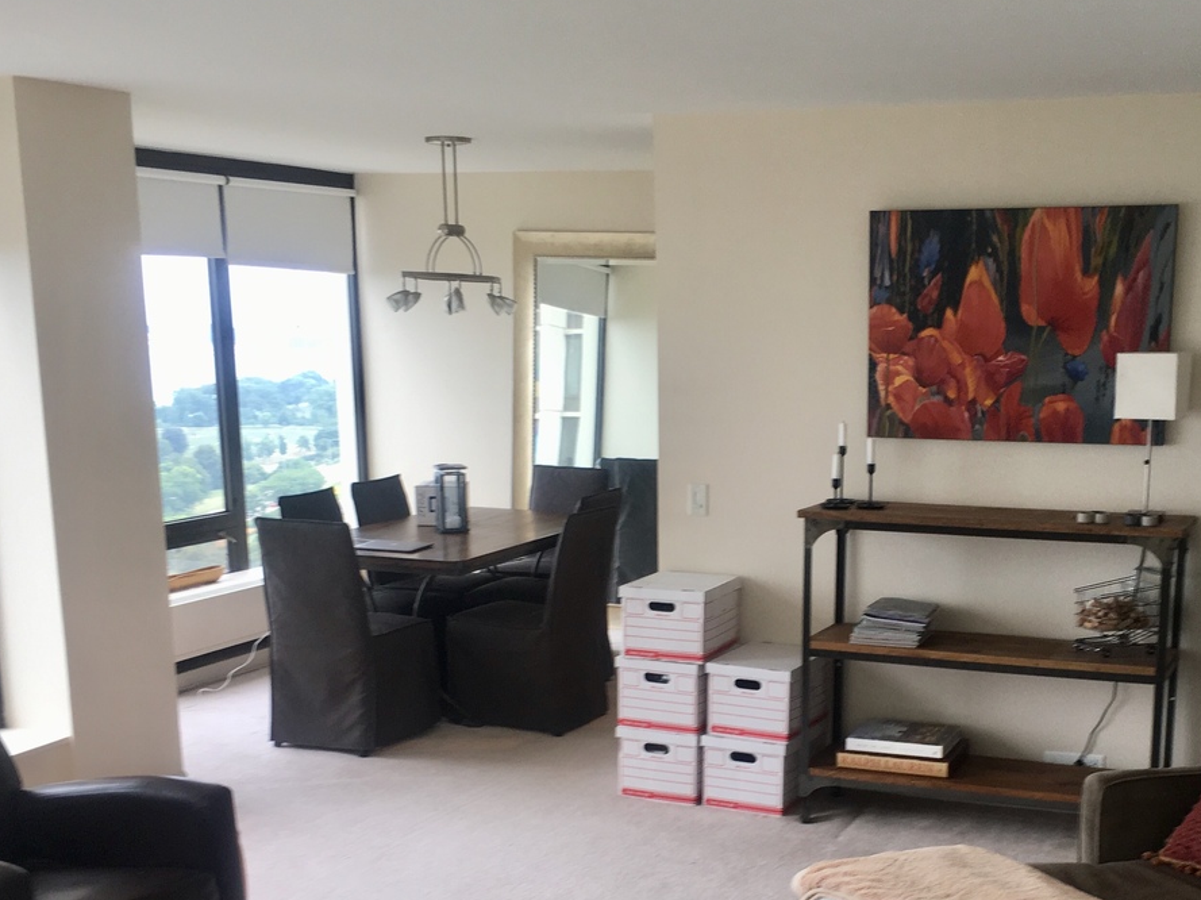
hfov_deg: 40.1
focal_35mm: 47
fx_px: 1630
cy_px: 688
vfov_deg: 30.3
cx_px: 762
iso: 32
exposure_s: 1/60
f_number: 2.2
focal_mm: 4.15
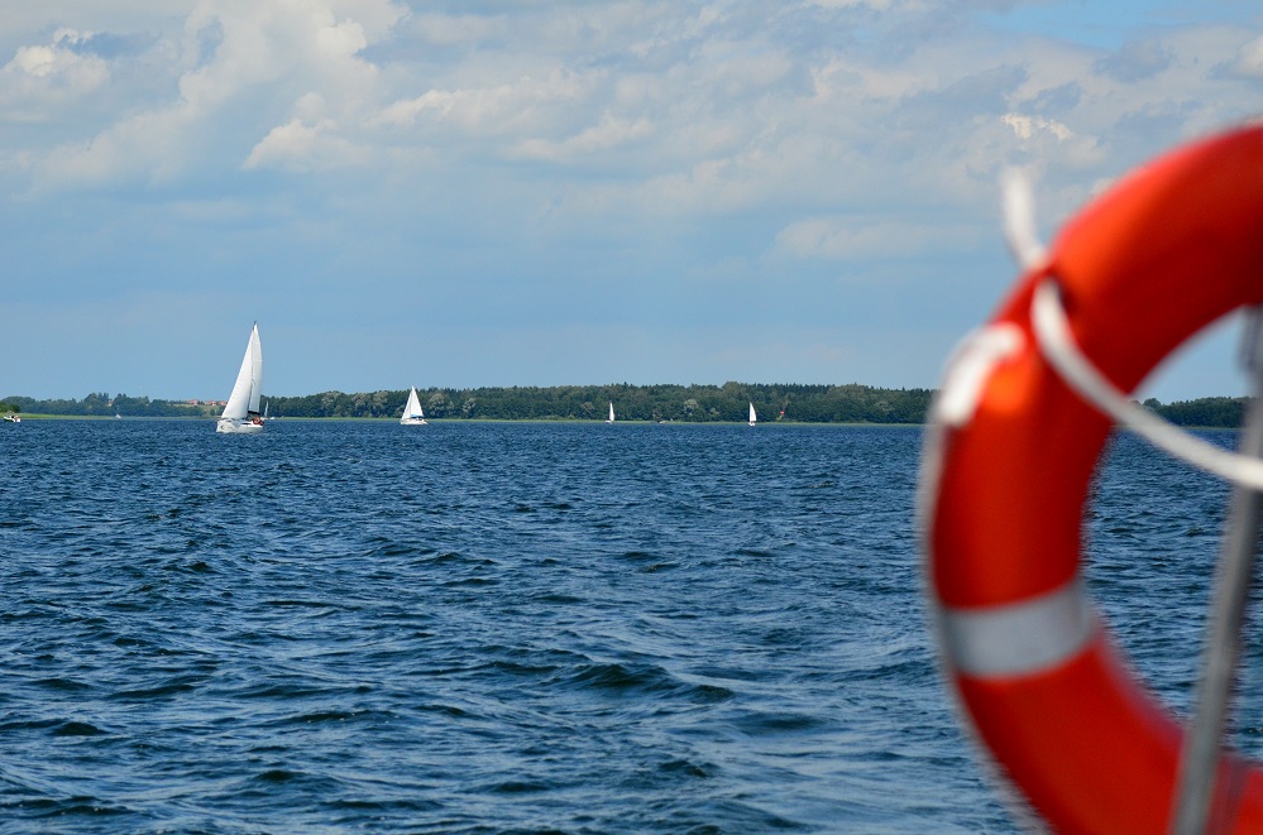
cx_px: 632
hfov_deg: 19.5
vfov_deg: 13.0
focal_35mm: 105
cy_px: 418
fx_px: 3675
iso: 800
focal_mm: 70
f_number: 4.5
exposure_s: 1/8000
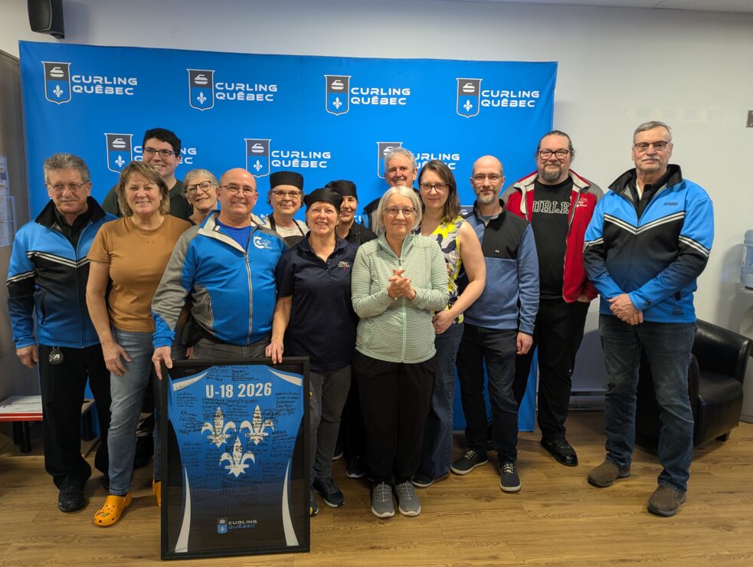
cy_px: 279
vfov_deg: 55.0
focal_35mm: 25
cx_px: 362
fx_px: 545
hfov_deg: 69.3
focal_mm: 6.81
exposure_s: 1/23.8
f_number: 1.85
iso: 68
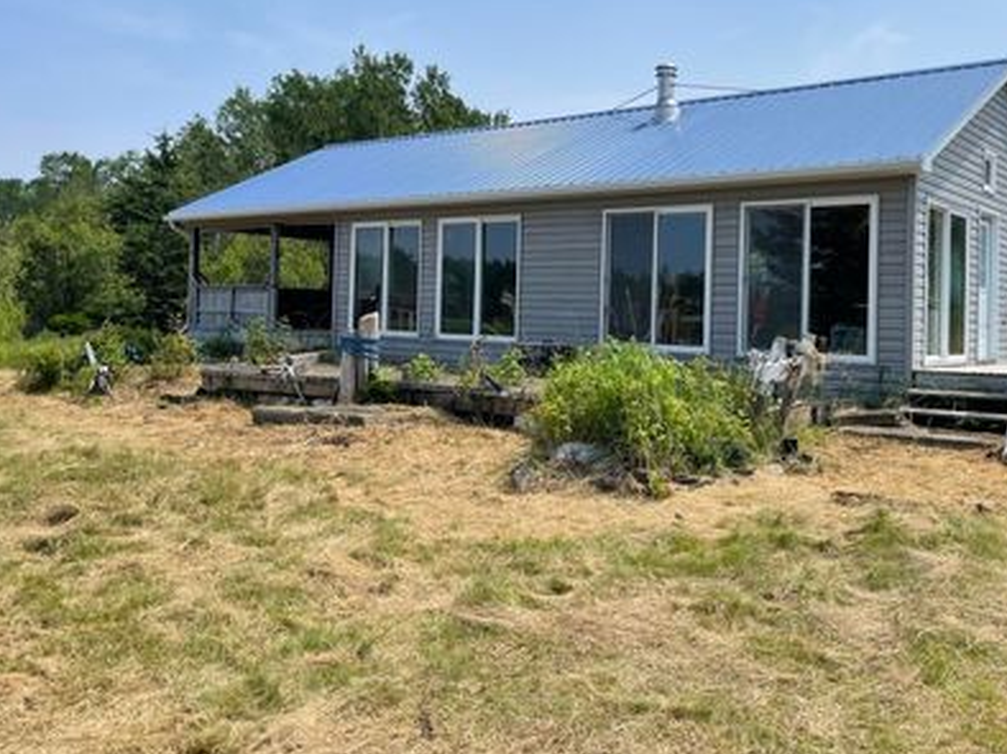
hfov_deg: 55.2
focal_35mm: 33
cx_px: 578
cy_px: 303
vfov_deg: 42.7
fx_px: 959
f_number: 1.6
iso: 32
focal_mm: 5.1
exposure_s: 1/3448
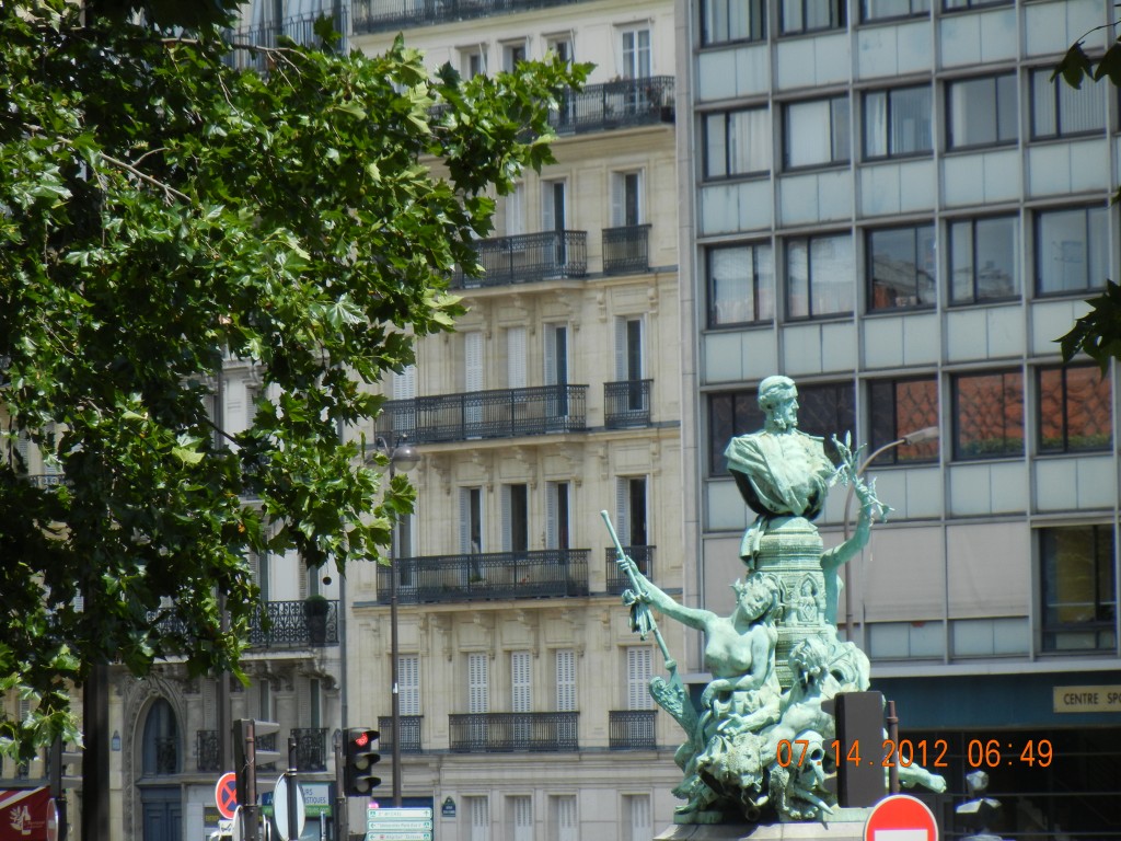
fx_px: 7416
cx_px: 560
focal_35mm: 229
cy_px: 420
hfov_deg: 8.6
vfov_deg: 6.5
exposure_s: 1/640
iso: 160
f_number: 4.8
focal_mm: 41.2
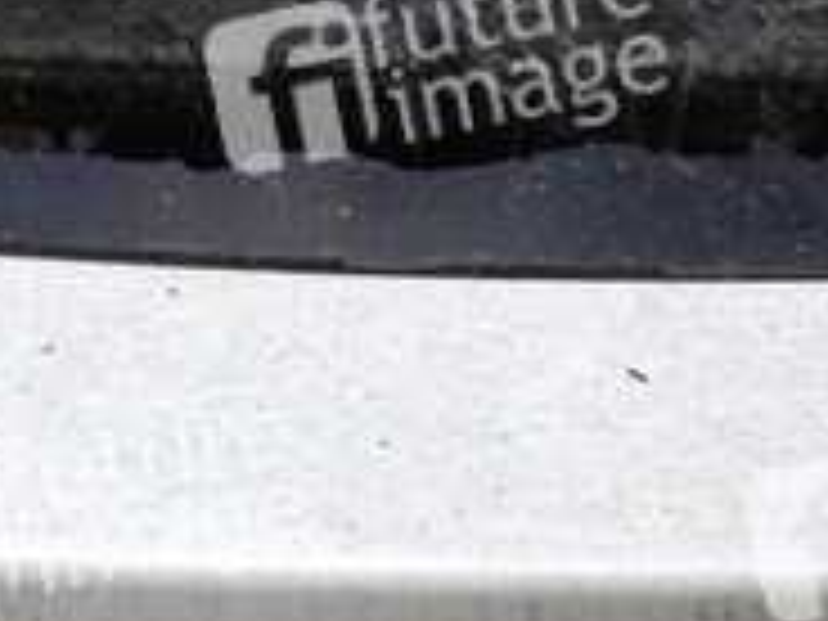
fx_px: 2248
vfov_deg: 15.7
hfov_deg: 20.8
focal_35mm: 94
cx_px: 567
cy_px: 292
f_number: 7.1
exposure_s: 1/1000
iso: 640
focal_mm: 30
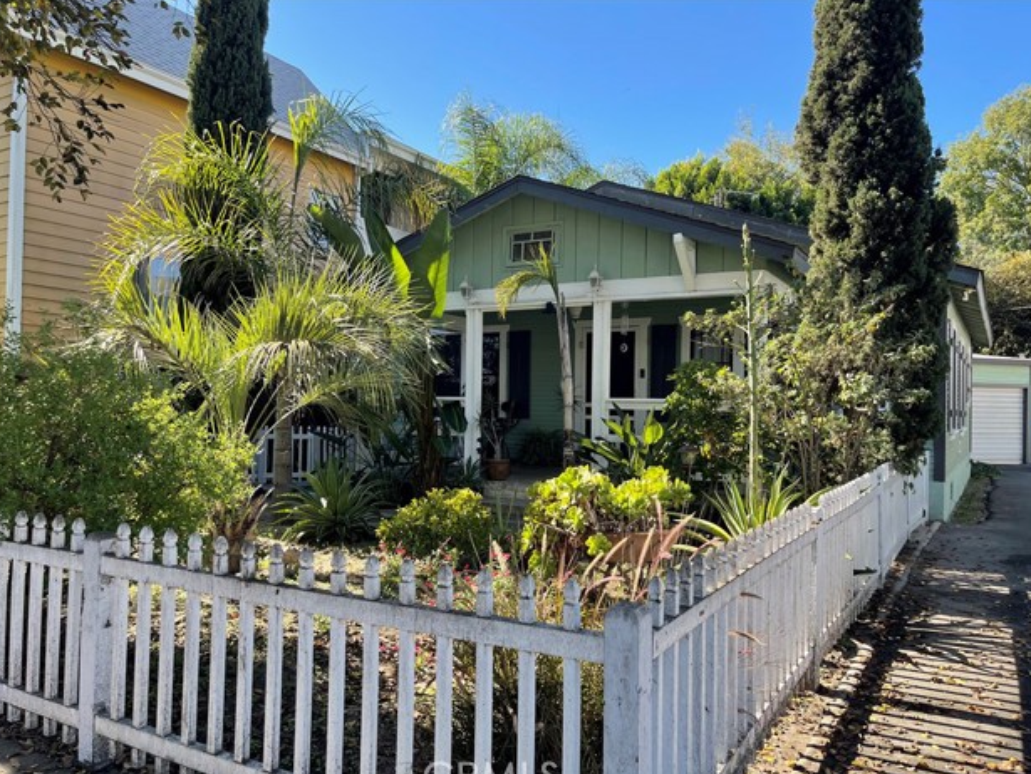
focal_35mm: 26
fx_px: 775
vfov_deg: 53.1
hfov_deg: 67.3
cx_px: 510
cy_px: 399
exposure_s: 1/635
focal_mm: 5.1
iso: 32
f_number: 1.6
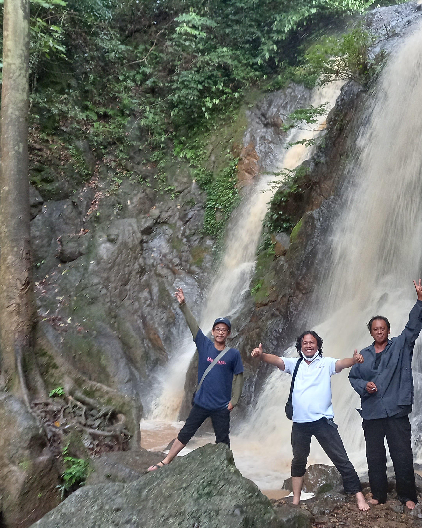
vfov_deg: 50.3
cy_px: 250
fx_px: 562
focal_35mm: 36
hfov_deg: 40.1
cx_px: 312
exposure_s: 1/33
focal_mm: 4.6
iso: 250
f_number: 2
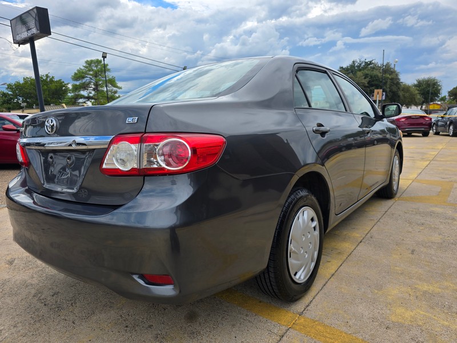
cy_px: 172
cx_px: 228
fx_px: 304
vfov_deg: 58.9
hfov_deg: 73.9
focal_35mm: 23
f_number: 1.7
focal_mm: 6.3
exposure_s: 1/668
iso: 12
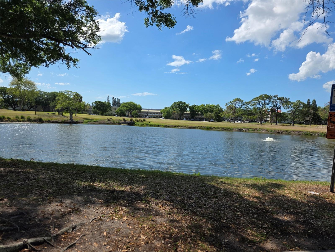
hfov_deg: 73.9
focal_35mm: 23
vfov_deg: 58.9
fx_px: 223
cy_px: 126
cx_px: 168
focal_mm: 6.25
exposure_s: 1/6809
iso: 80
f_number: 1.7
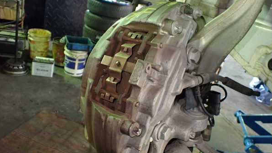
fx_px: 238
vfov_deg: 35.6
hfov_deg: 59.5
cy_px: 77
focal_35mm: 33
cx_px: 137
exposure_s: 1/40
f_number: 2.3
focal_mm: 5.4
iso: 800
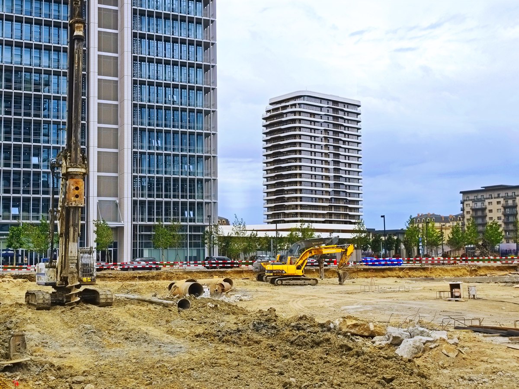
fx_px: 690
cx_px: 260
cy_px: 194
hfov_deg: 41.2
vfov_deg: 31.5
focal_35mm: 46
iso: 50
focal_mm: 6.19
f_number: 1.65
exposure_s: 1/1087
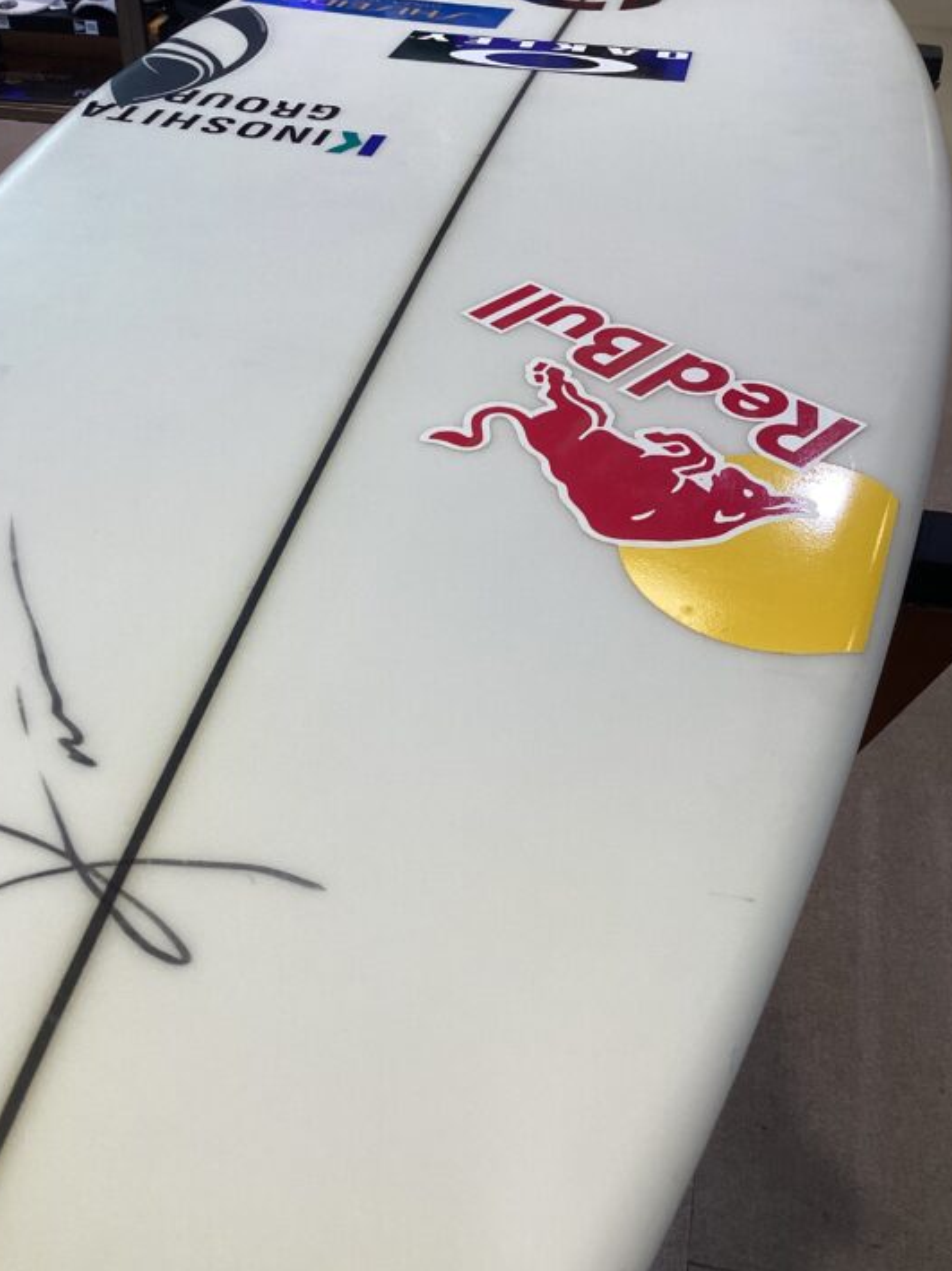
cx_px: 455
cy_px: 642
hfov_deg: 40.7
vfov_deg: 52.6
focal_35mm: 35
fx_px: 1285
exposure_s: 1/100
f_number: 2.4
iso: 64
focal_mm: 3.3
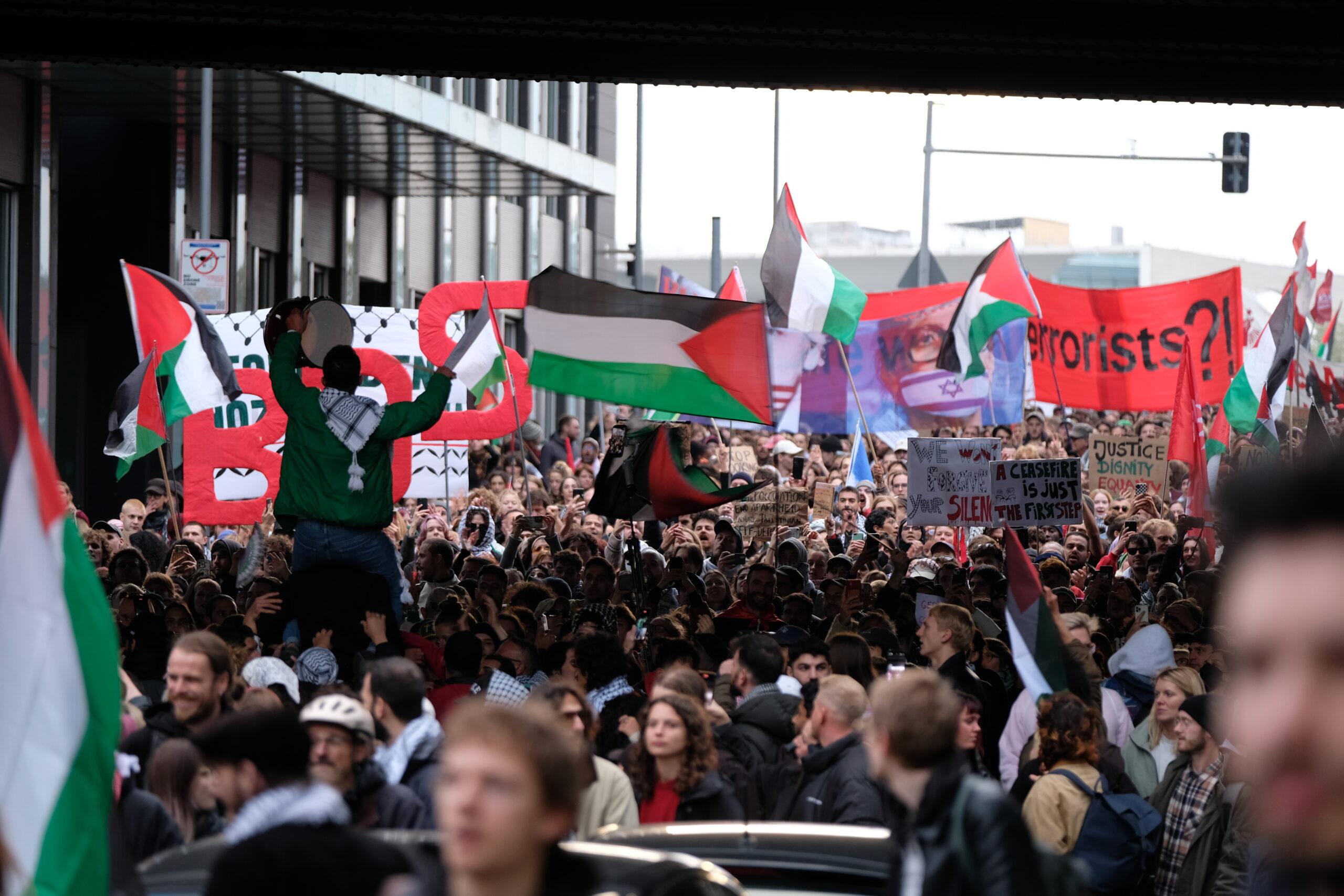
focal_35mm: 210
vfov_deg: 6.5
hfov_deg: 9.8
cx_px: 672
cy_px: 448
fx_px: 7840
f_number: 2.8
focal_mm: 140
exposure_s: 1/100
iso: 400
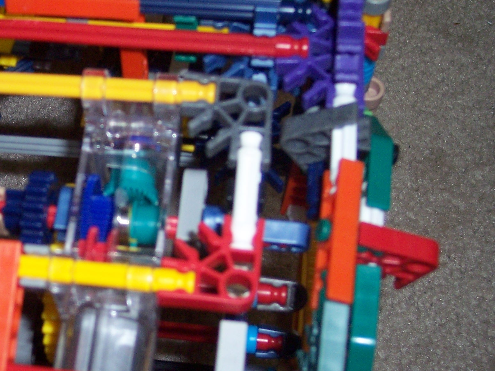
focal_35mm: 72
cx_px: 52
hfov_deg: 26.2
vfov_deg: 20.4
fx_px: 1030
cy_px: 236
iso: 140
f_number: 2.8
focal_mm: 8
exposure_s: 1/60
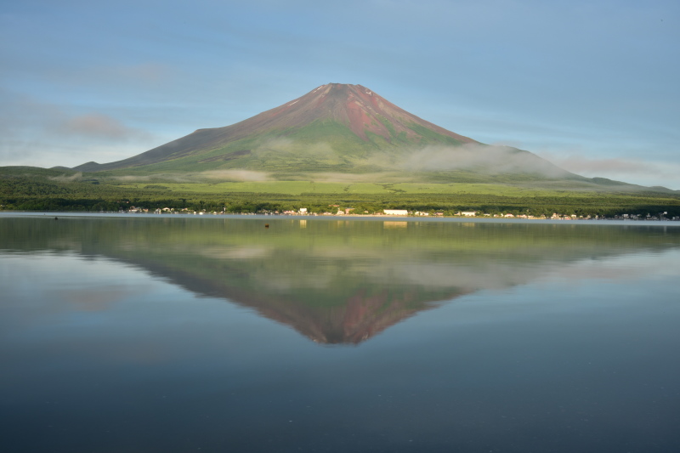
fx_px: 680
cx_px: 340
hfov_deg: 53.1
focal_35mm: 36
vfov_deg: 36.9
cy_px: 226
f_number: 22
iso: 64
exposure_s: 1/2
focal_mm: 36
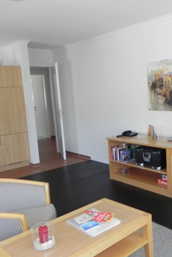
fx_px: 265
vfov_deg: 51.9
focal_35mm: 37
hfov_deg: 35.0
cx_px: 133
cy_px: 131
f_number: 2.8
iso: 160
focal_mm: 4.6
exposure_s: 1/46.3
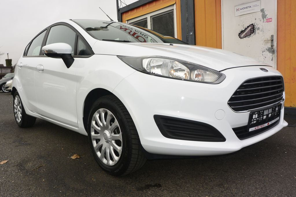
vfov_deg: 46.4
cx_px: 148
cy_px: 98
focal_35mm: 28
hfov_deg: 65.5
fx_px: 230
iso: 160
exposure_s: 1/250
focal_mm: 10.7
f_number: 7.1
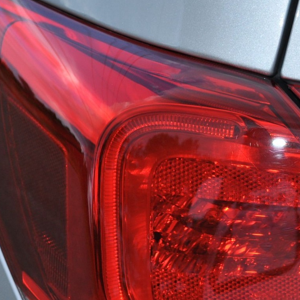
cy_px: 198
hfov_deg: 11.6
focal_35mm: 146
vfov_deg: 11.9
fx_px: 1435
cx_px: 375
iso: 200
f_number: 5
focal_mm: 35
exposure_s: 1/125
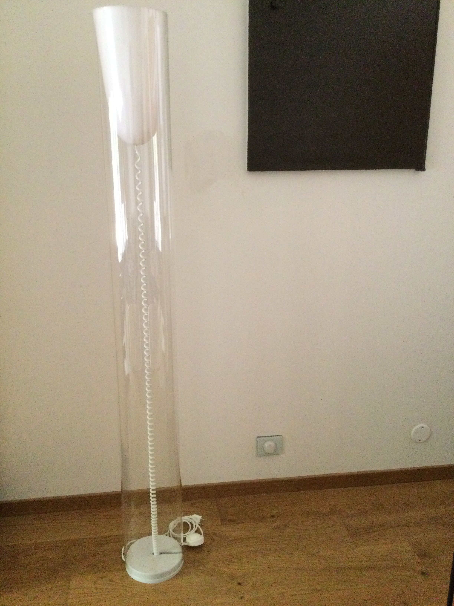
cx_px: 227
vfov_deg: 58.4
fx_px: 542
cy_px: 303
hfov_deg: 45.4
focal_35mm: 31
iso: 320
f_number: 2.4
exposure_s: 1/17
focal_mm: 3.3
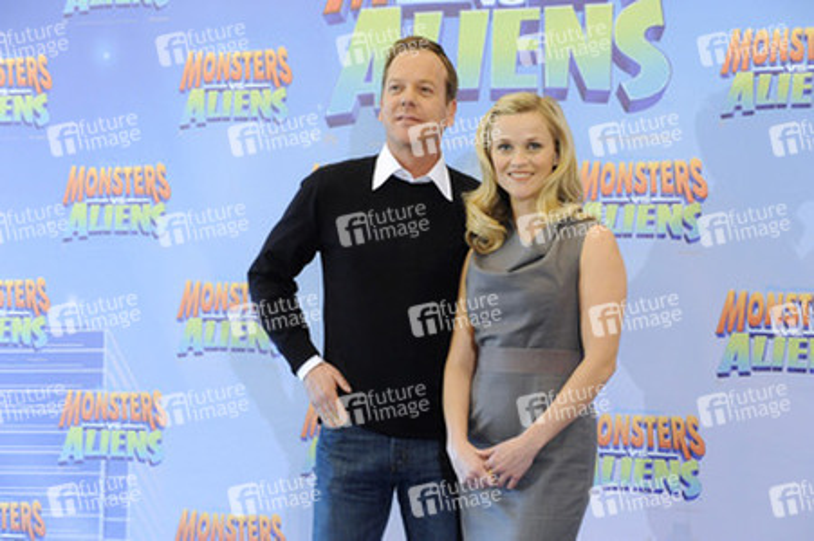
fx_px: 2146
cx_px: 407
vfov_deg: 14.4
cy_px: 270
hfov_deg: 21.5
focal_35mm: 95
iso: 4000
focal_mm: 95
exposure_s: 1/160
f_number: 5.6
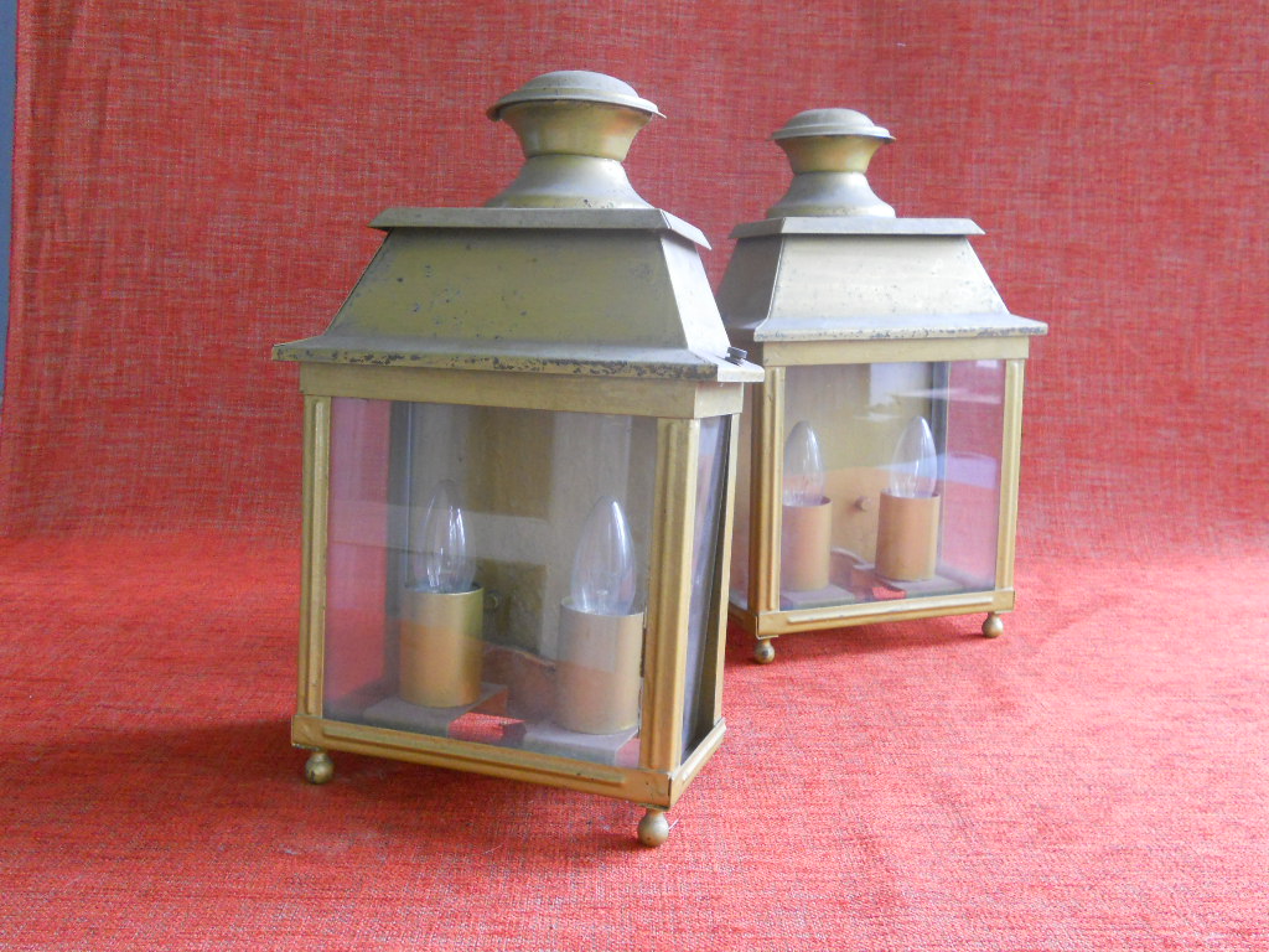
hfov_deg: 56.8
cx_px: 634
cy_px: 476
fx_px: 1173
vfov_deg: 44.2
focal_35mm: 32
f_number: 3.5
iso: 400
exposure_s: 1/15
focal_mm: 5.8
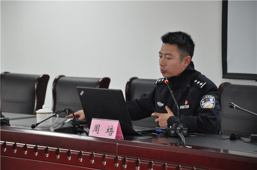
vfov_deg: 8.7
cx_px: 128
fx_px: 1122
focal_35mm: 158
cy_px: 85
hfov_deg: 13.1
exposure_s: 1/30
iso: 1000
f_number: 5.6
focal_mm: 105
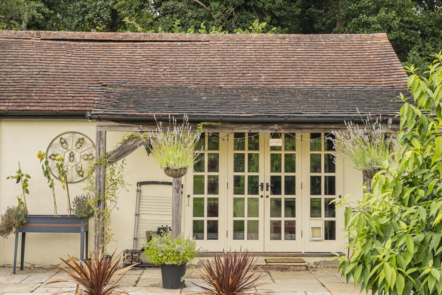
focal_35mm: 51
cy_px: 148
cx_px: 221
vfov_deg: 26.5
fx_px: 626
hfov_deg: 38.9
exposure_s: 1/320
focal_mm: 34.5
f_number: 7.1
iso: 640
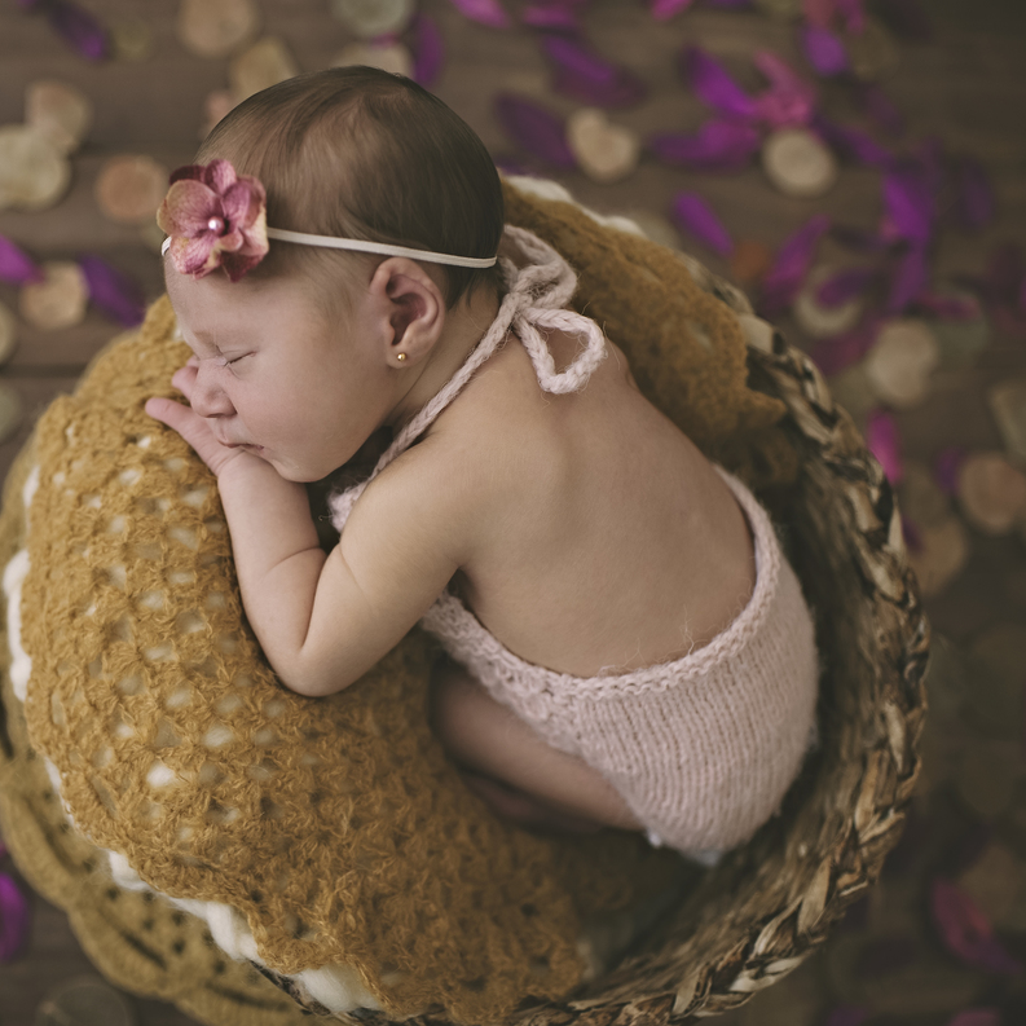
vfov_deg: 37.6
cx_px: 301
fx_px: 1509
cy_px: 515
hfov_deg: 36.9
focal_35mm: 45
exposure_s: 1/250
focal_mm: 35
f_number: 2.2
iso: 200
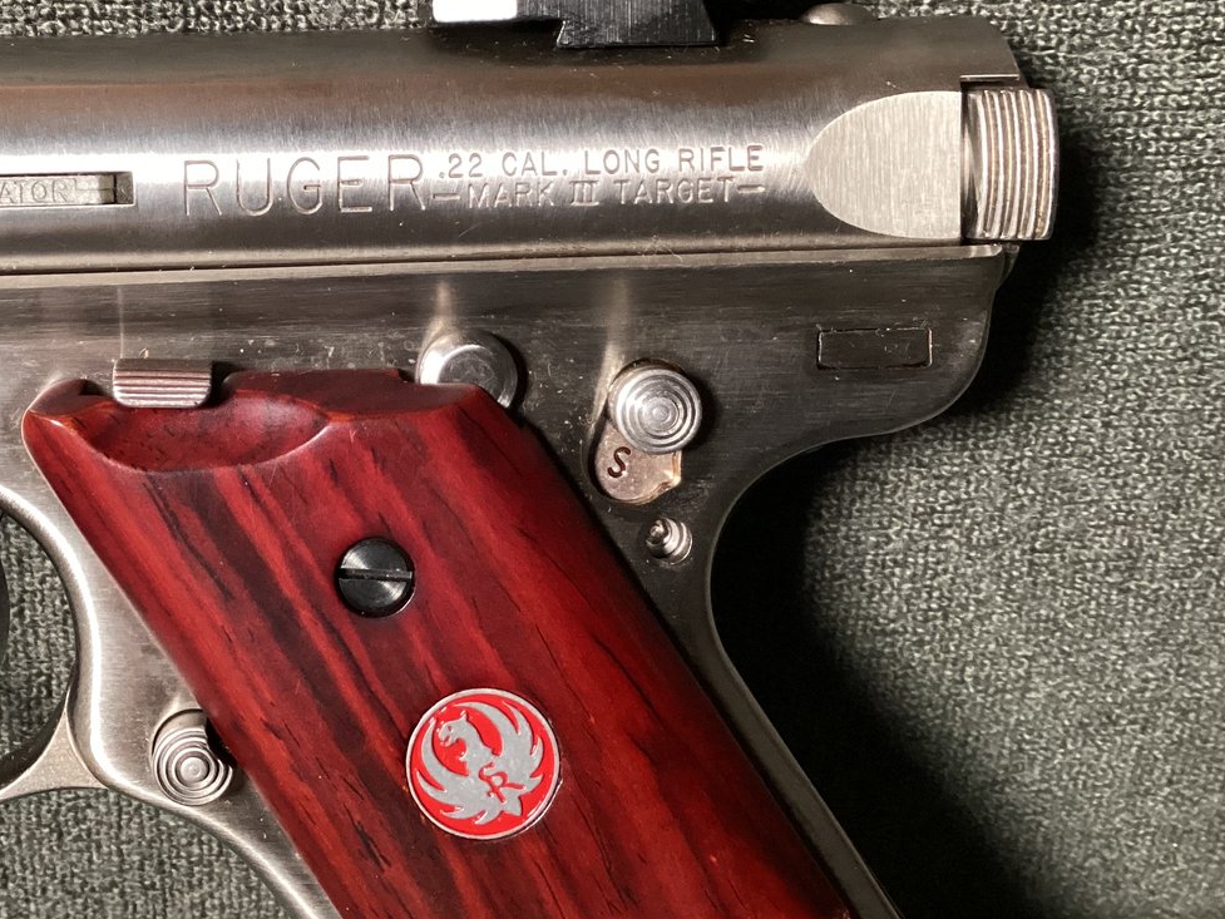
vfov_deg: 29.8
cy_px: 228
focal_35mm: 48
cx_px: 354
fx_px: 1699
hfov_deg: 38.9
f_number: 2.4
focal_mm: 3.3
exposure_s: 1/40
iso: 320
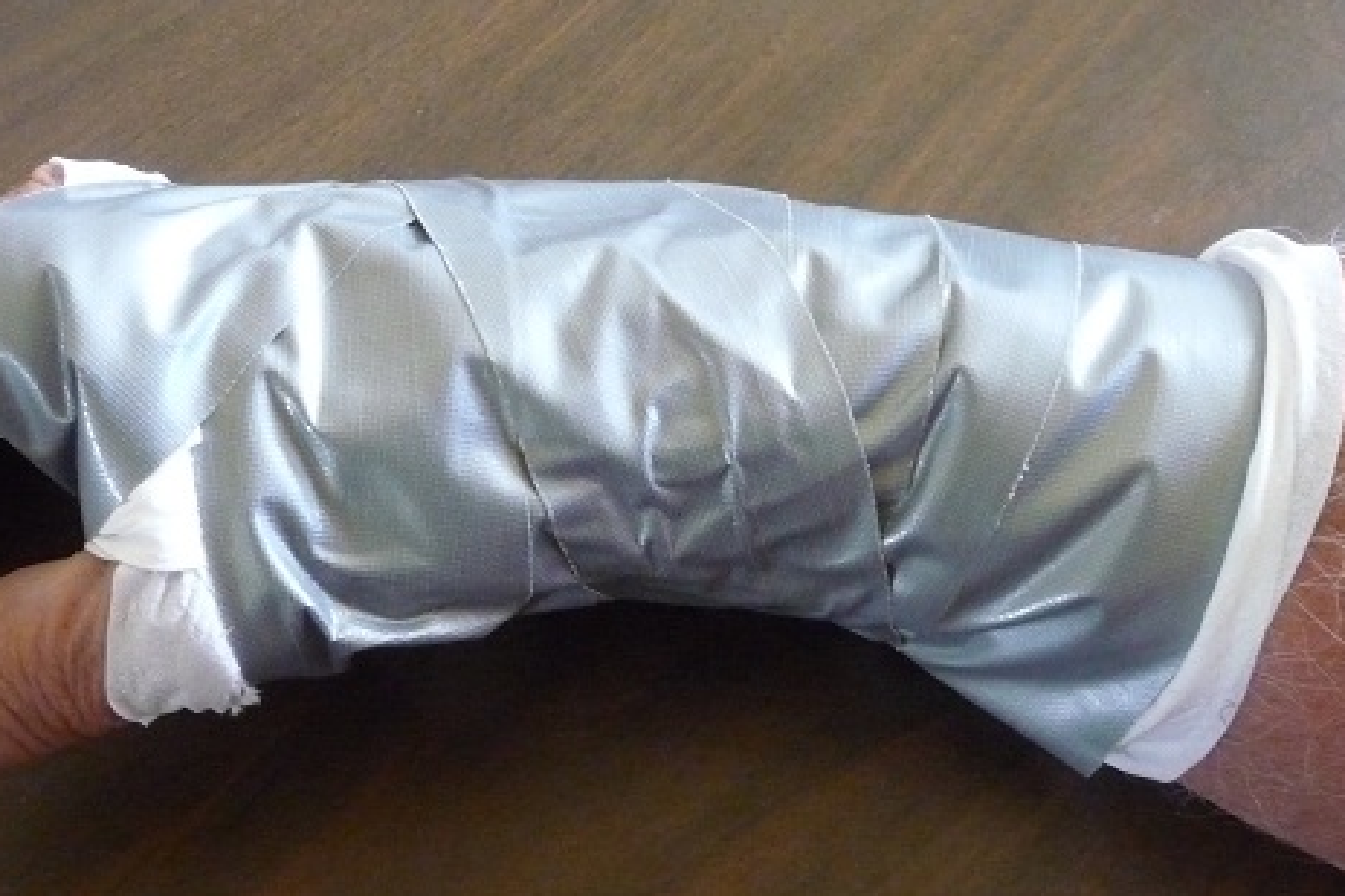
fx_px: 1531
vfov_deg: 32.6
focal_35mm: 41
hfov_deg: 47.4
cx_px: 642
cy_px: 473
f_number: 3.3
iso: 800
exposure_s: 1/40
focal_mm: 4.7
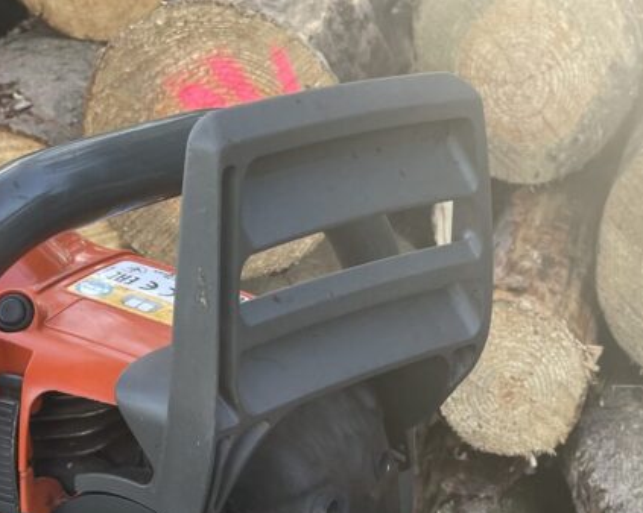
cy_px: 681
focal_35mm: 72
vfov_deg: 19.5
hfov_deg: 26.3
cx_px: 410
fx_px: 1370
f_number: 1.6
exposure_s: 1/121
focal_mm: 4.2
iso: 32
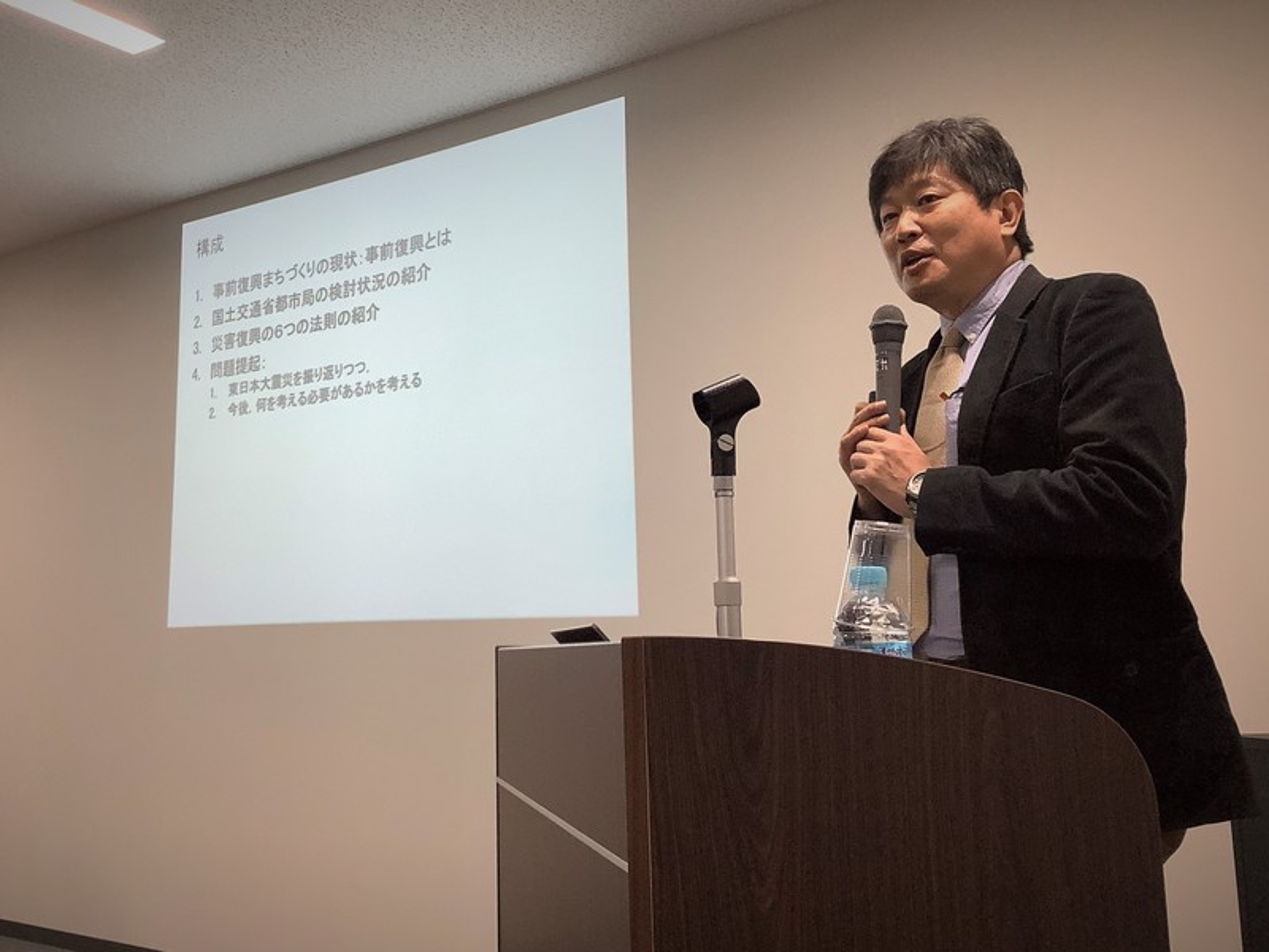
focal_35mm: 31
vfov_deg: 45.4
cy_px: 476
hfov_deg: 58.4
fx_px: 1136
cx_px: 634
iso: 64
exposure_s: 1/120
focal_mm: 3.3
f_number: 2.4
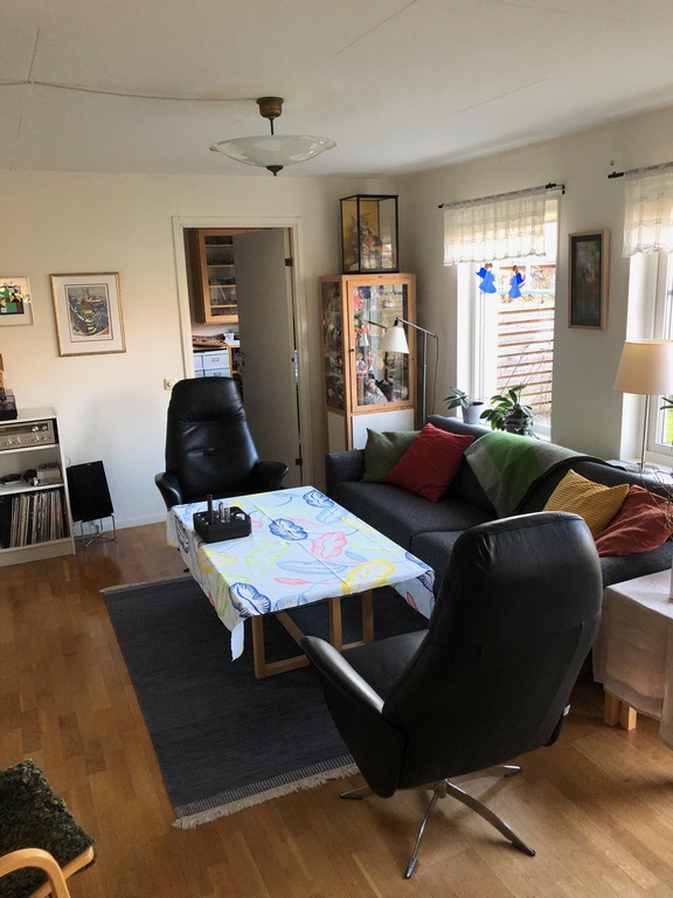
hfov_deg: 49.7
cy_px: 449
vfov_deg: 63.4
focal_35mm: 28
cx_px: 336
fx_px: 726
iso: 25
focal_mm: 3.99
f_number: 1.8
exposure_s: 1/40
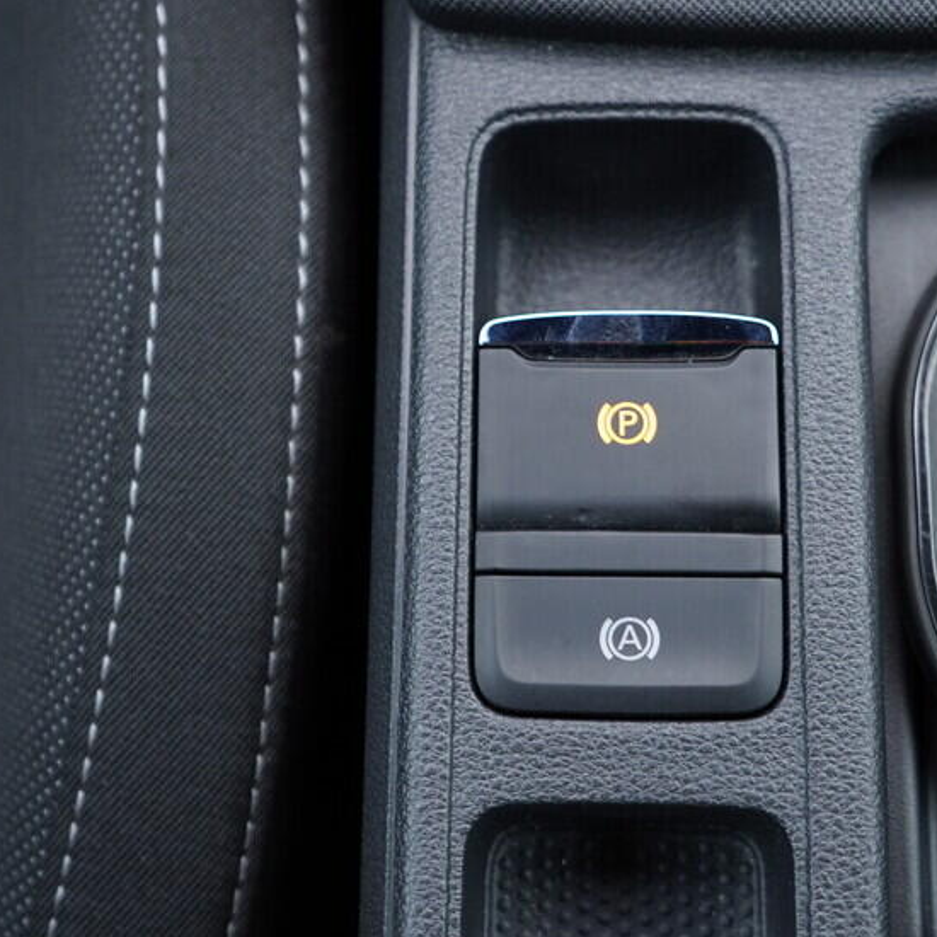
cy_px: 377
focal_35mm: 57
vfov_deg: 30.0
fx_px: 1746
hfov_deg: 30.0
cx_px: 521
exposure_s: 1/40
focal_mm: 24
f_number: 2.8
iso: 320
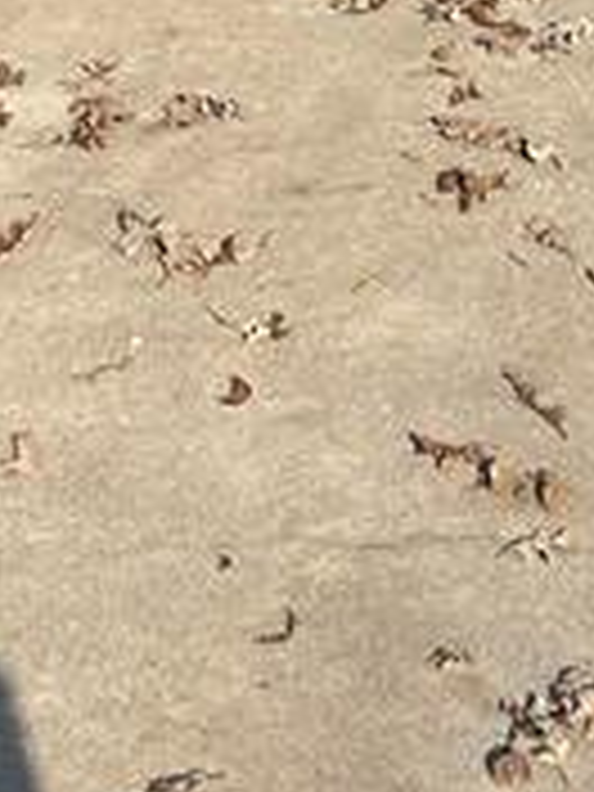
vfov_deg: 15.0
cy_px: -814
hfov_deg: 13.7
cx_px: 711
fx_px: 2402
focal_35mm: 105
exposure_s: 1/3155
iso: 80
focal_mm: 6.86
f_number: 1.78
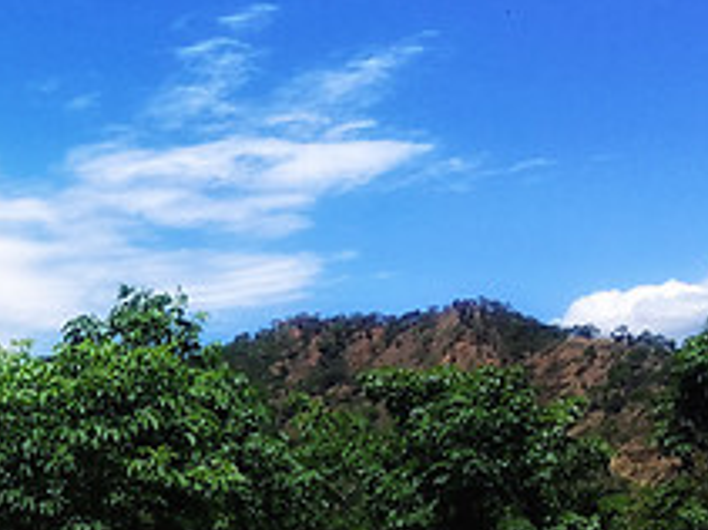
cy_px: 171
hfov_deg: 19.8
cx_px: -302
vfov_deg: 16.7
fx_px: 1799
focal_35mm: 88
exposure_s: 1/1883
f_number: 2.2
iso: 32
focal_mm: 4.15
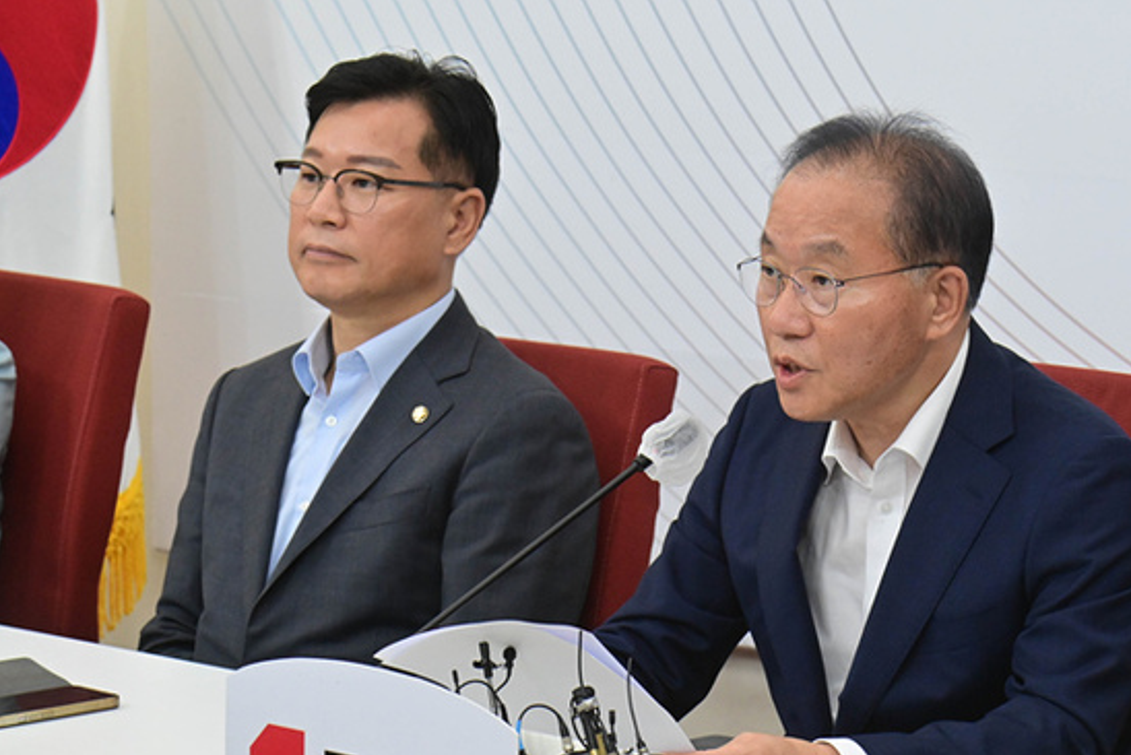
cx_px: 642
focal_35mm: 146
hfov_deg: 14.0
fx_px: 4589
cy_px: 438
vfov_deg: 9.4
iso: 6400
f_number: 10
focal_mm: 125
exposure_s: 1/250
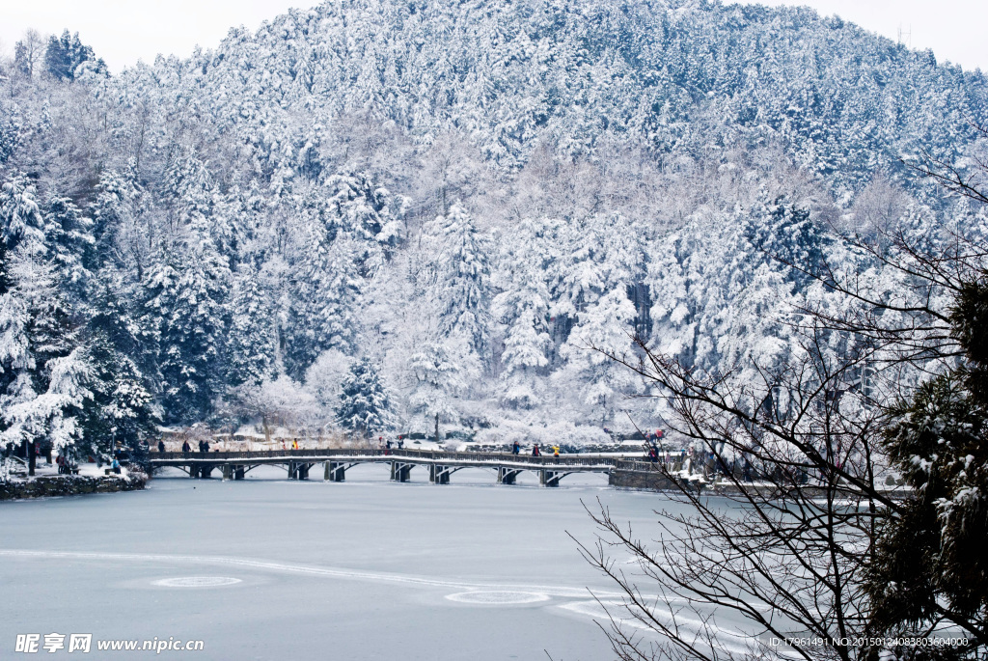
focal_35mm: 78
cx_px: 494
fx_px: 2143
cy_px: 330
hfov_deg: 26.0
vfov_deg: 17.5
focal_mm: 52
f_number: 11
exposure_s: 1/40
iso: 100
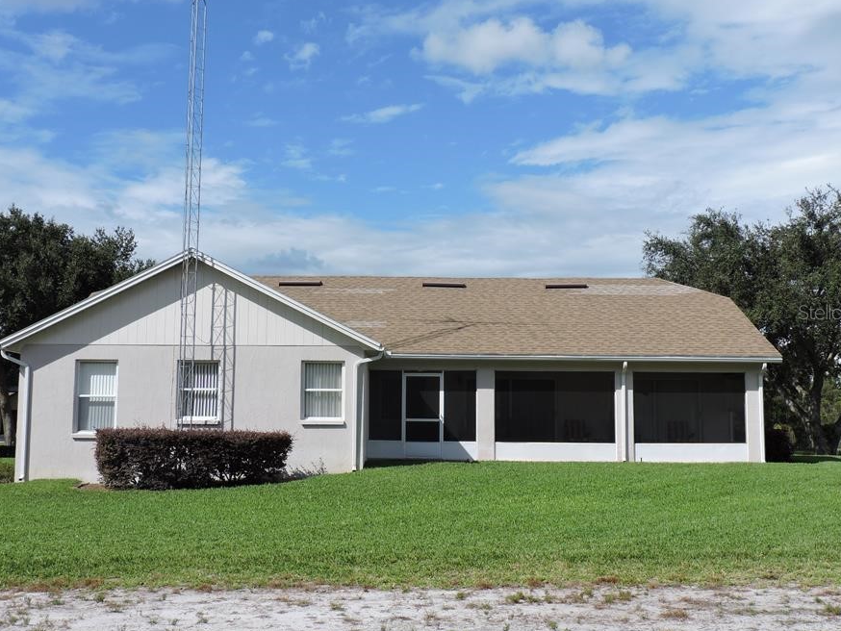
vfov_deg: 35.2
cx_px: 396
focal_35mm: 41
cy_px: 312
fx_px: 996
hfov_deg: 45.7
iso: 100
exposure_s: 1/1250
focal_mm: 6.2
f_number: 3.6
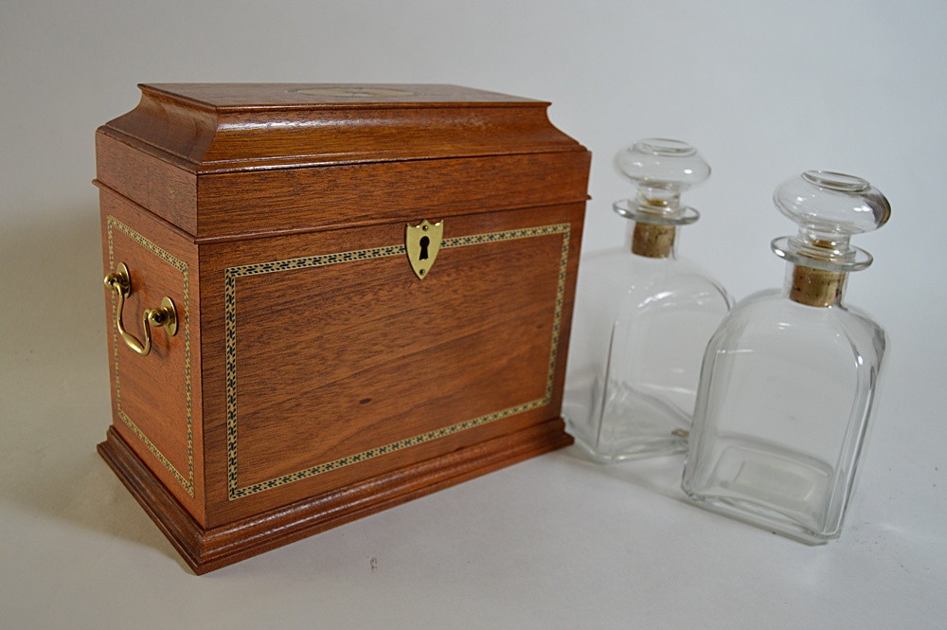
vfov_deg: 39.9
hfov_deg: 57.3
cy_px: 315
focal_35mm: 33
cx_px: 474
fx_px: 867
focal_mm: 22
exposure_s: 1/100
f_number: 5
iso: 400
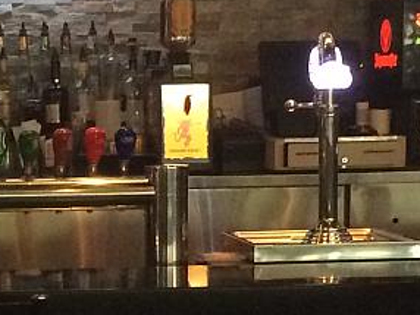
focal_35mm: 152
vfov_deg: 9.7
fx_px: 1846
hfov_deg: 12.8
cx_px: -25
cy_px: 322
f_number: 2.2
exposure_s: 1/24
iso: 320
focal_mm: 4.15
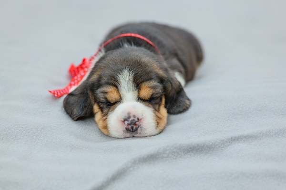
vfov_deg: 13.0
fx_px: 834
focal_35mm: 105
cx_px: 143
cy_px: 95
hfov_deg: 19.5
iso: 400
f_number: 6.3
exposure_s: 1/250
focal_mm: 105
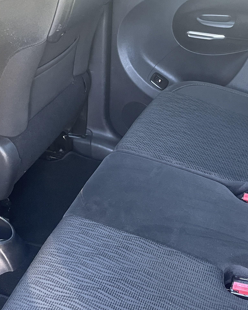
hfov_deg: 28.6
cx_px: 125
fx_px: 486
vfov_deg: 35.3
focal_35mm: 53
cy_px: 183
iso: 500
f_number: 1.6
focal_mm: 4.2
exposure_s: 1/60
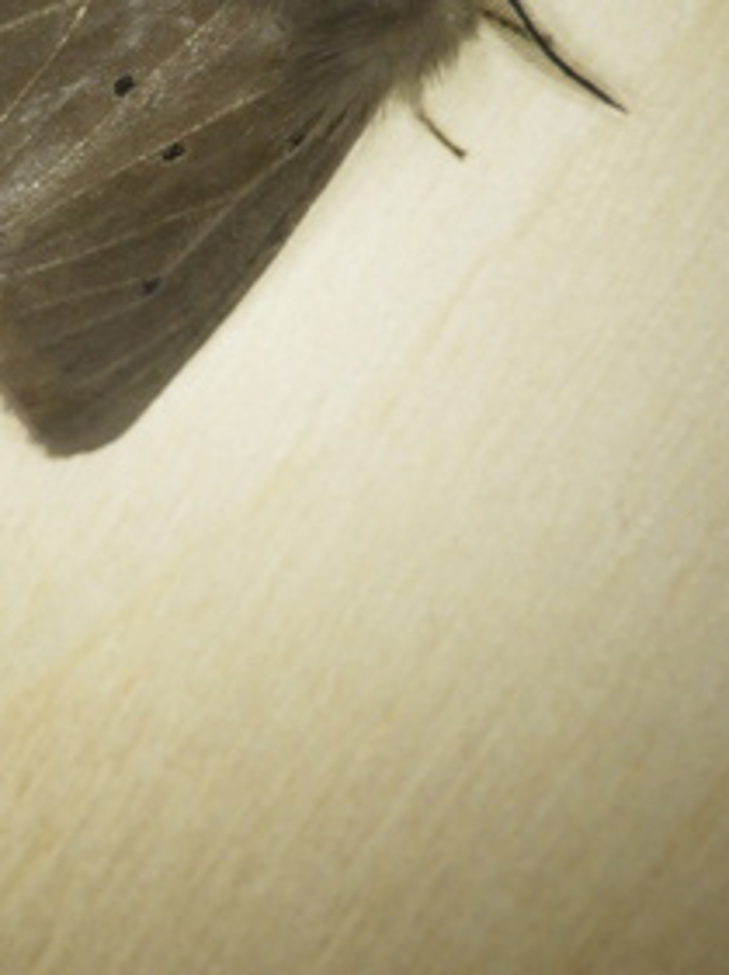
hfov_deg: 19.9
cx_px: 36
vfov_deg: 26.6
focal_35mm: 72
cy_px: 198
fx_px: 2026
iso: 250
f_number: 4.6
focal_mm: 6.1
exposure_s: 1/640
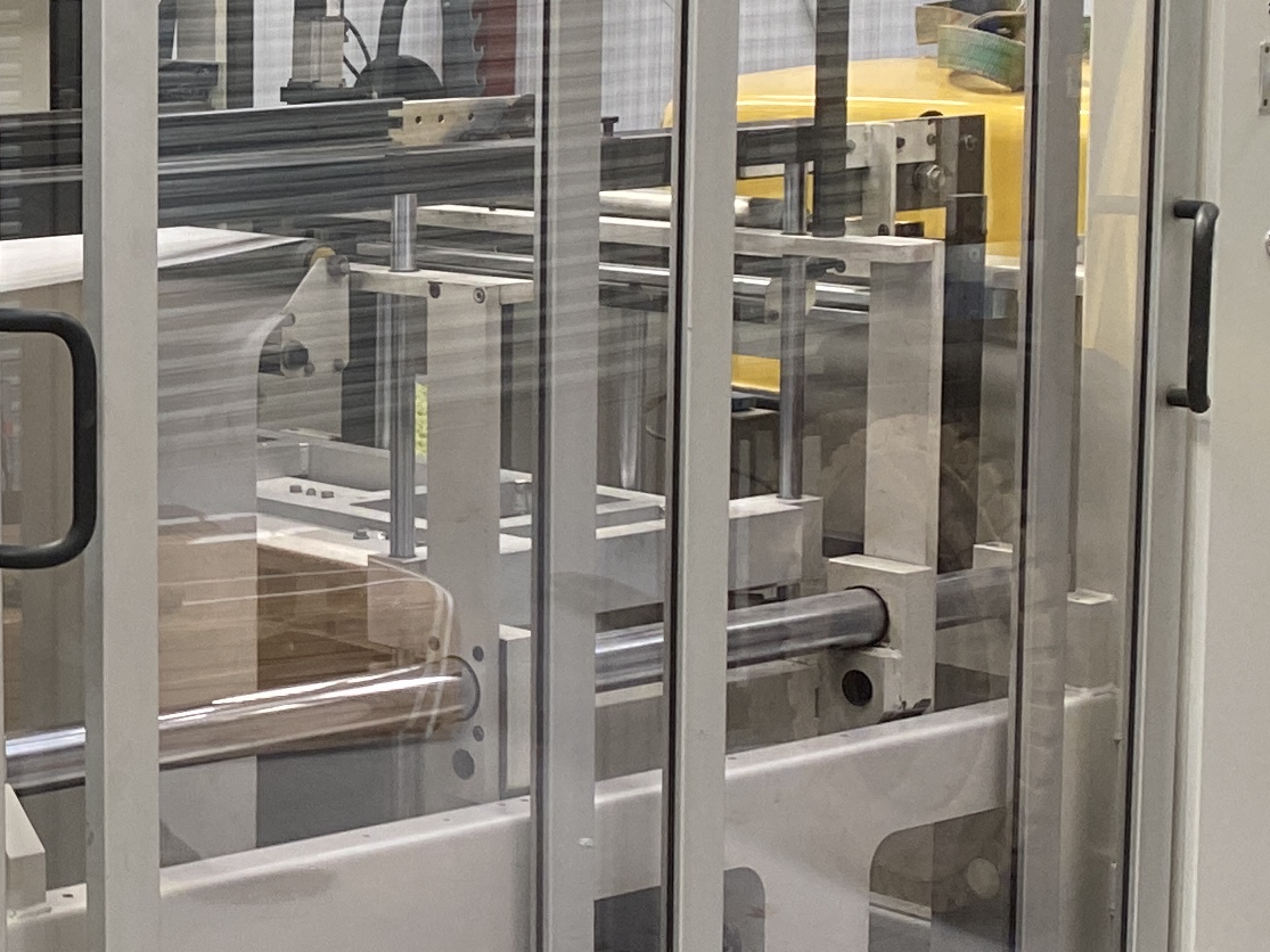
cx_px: -302
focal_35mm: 94
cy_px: 367
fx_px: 3448
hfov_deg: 19.5
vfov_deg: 15.7
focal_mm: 4.25
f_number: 1.8
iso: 125
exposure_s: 1/121
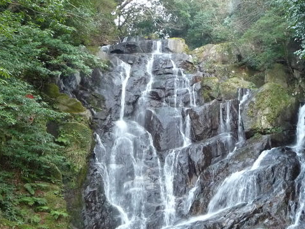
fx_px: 335
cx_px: 179
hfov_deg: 48.8
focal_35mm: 38
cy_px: 148
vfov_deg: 37.4
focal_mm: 4.7
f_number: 3.3
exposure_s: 1/25
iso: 400
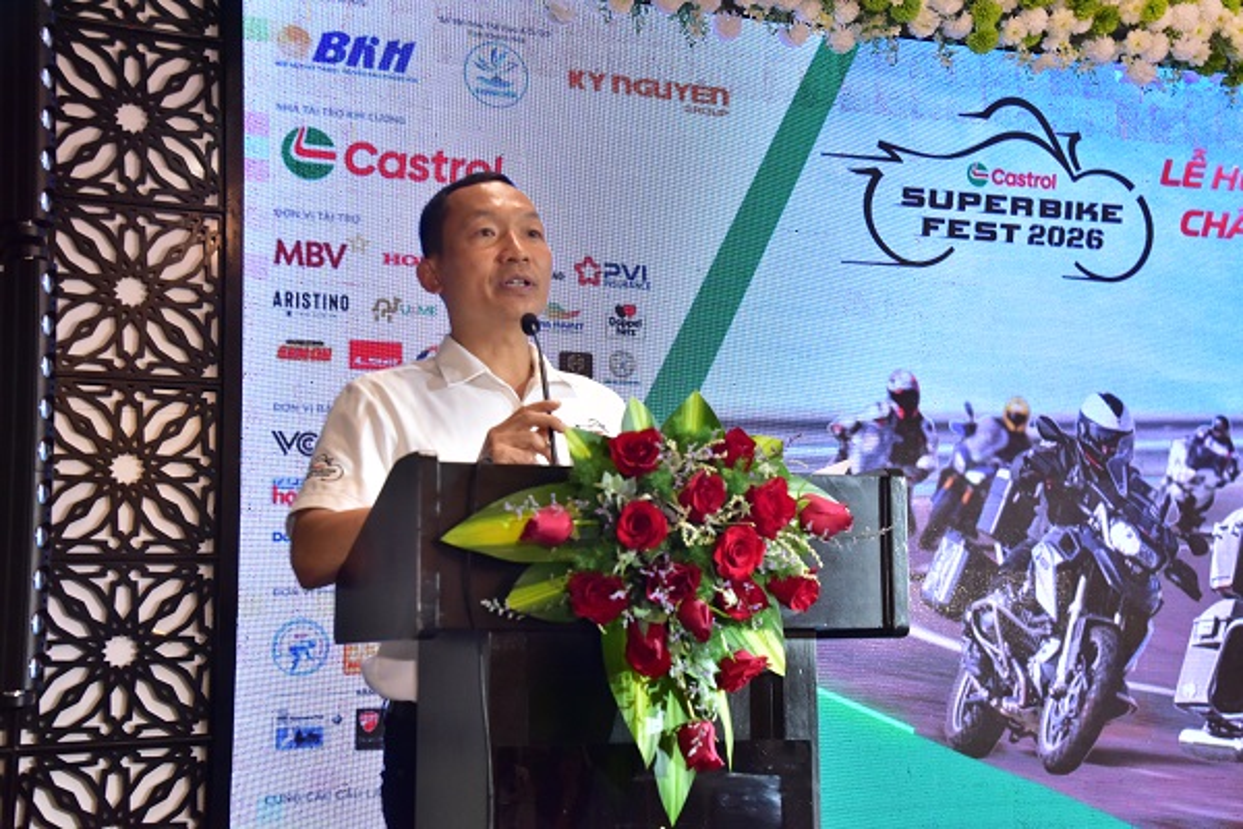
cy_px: 414
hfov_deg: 41.1
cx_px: 622
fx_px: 1657
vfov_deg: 28.1
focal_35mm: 48
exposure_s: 1/50
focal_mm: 48
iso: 2200
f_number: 8
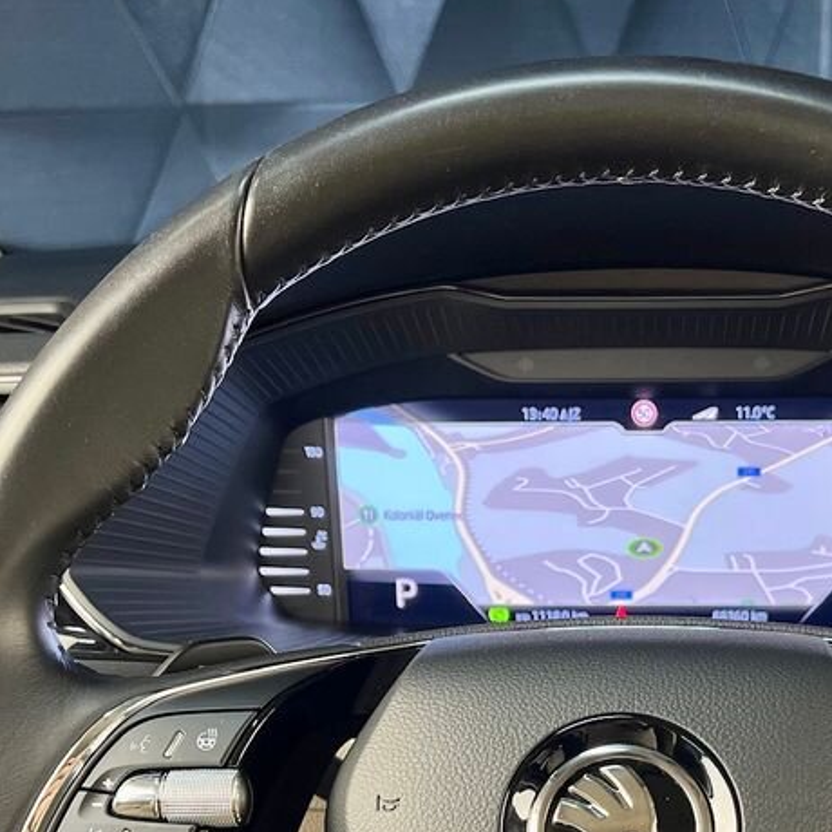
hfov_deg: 28.2
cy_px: 798
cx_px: 620
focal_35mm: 60
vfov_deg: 27.3
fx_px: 1632
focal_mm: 5.7
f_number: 1.5
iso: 80
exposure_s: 1/84
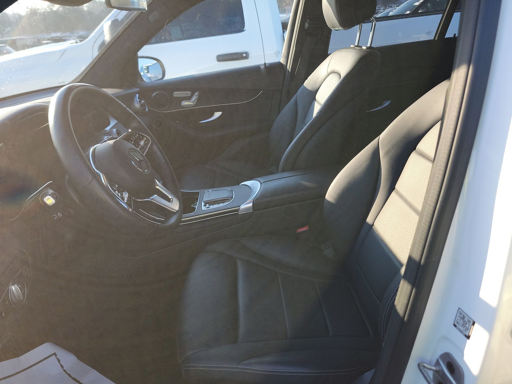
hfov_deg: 71.6
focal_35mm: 24
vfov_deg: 56.8
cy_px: 192
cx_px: 256
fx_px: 355
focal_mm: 6.7
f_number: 1.8
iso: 50
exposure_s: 1/143
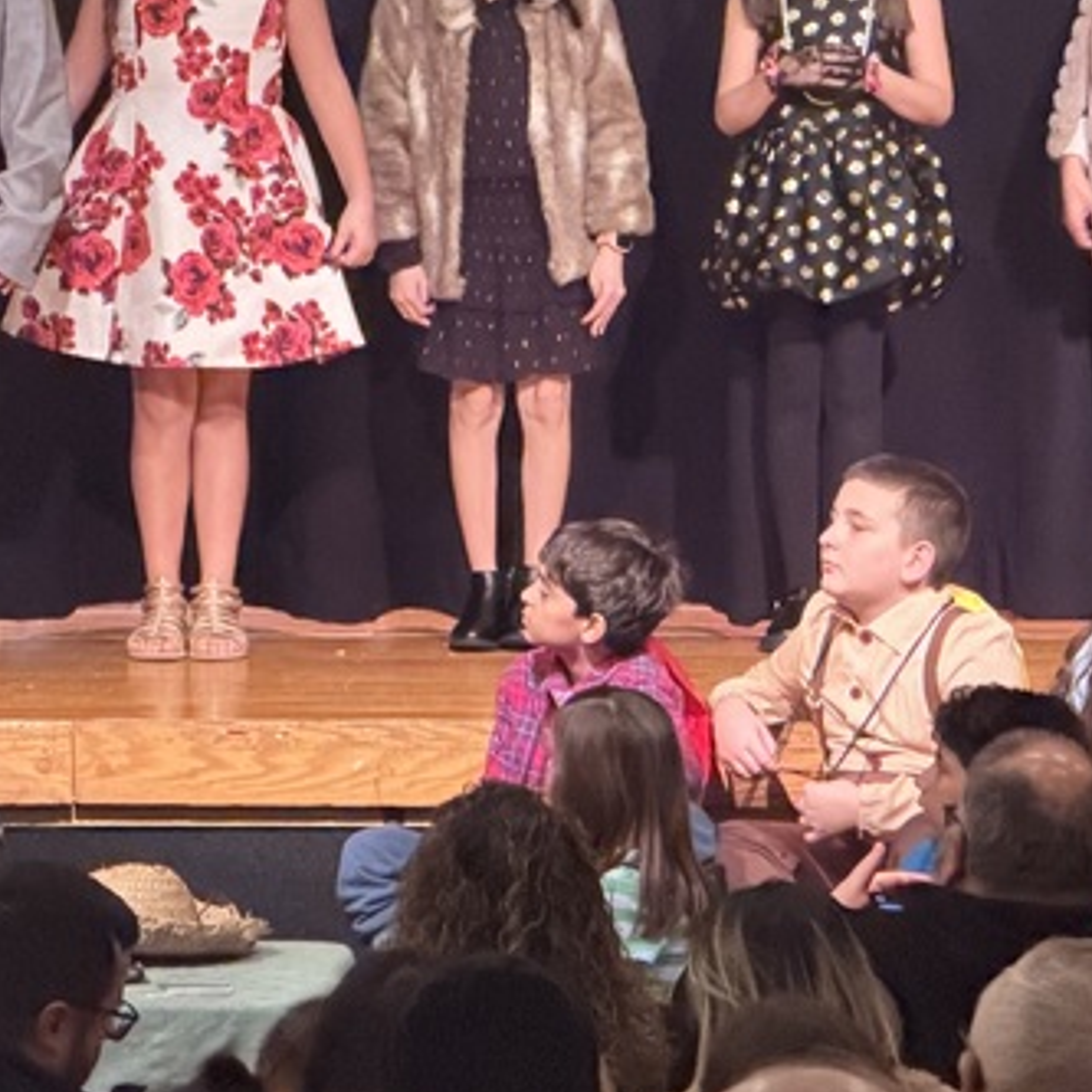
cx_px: 69
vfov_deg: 6.4
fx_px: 9708
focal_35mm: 272
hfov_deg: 6.4
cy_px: 89
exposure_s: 1/40
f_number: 2.8
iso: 1600
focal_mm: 16.89
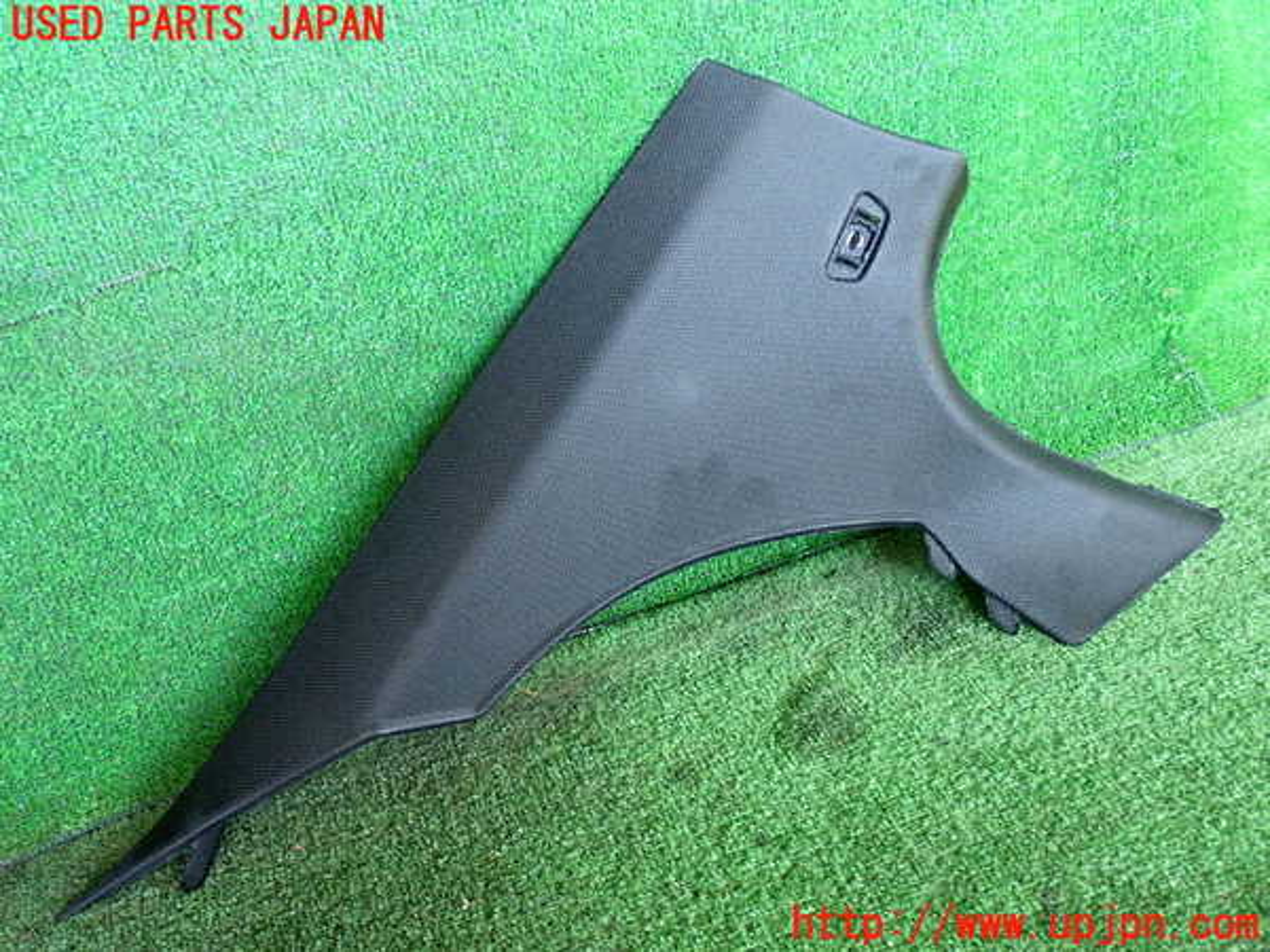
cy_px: 476
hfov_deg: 49.0
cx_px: 635
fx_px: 1394
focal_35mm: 38
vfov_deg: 37.7
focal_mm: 6.83
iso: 640
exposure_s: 1/125
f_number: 2.7
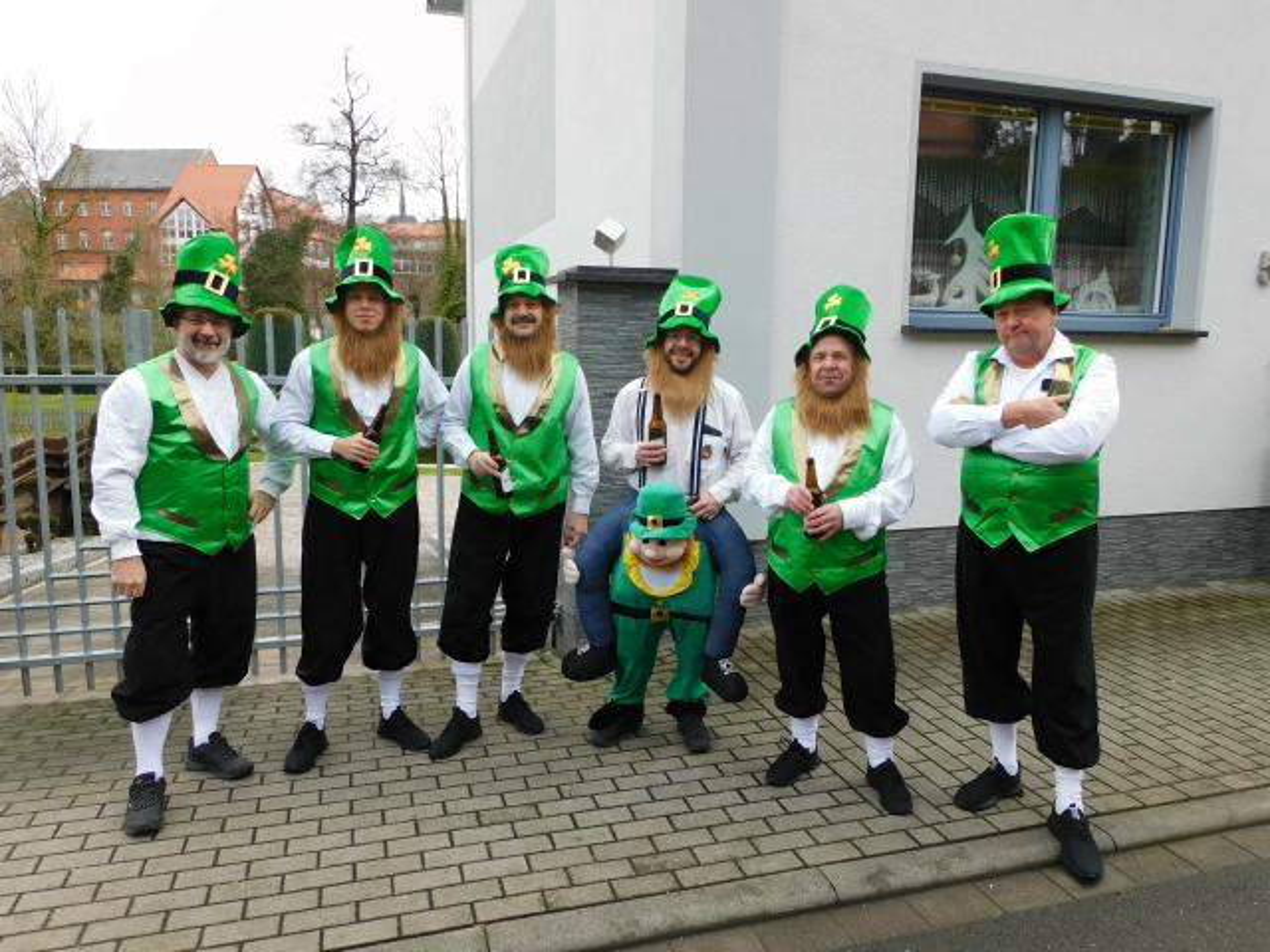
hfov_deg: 71.6
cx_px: 635
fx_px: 881
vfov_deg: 56.8
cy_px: 476
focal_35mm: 24
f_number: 3.3
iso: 125
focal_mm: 4.3
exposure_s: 1/200
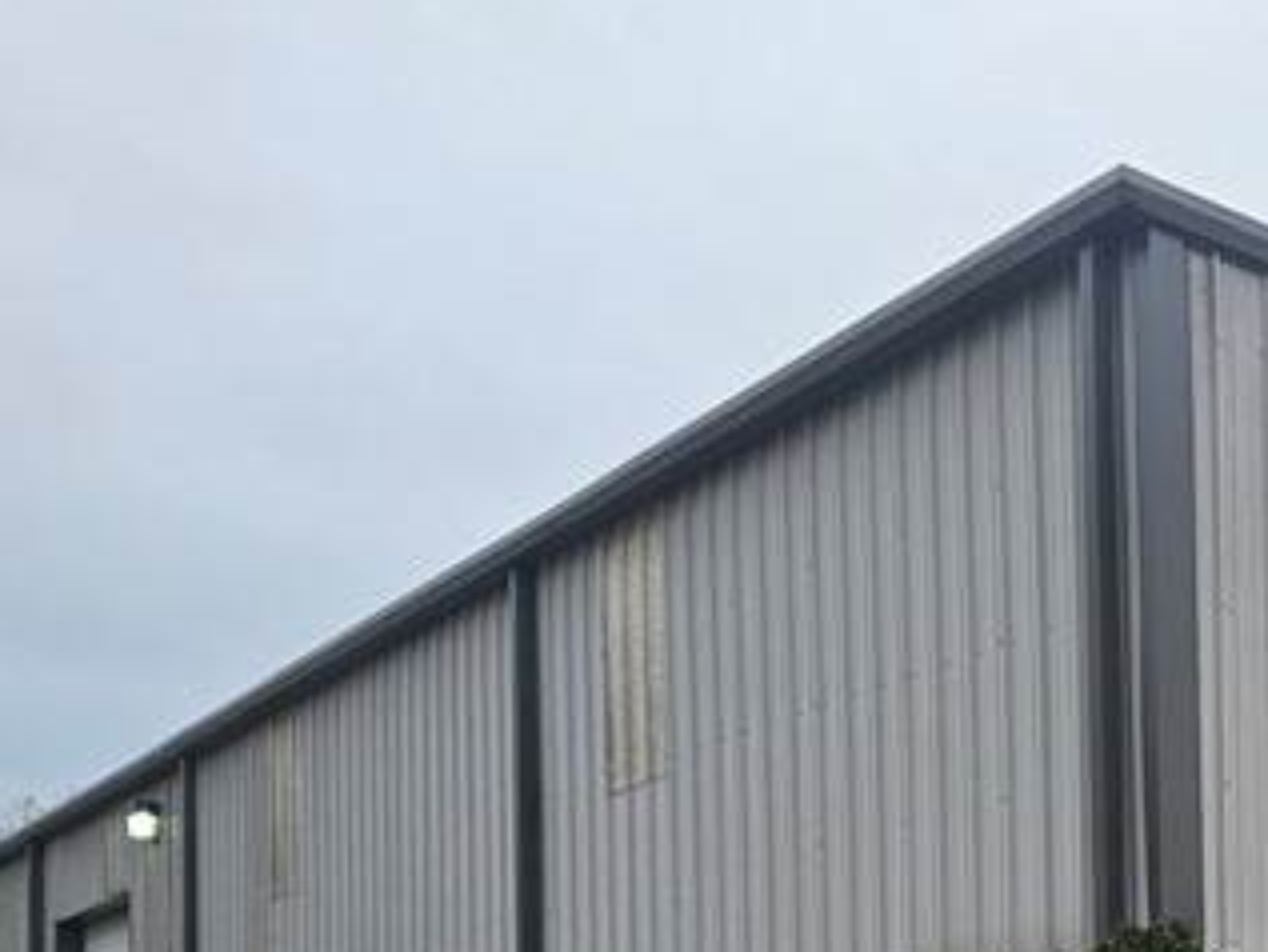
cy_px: 1068
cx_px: 1720
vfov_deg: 30.4
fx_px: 1539
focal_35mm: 42
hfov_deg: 31.8
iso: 50
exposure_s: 1/338
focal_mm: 2.2
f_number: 2.2
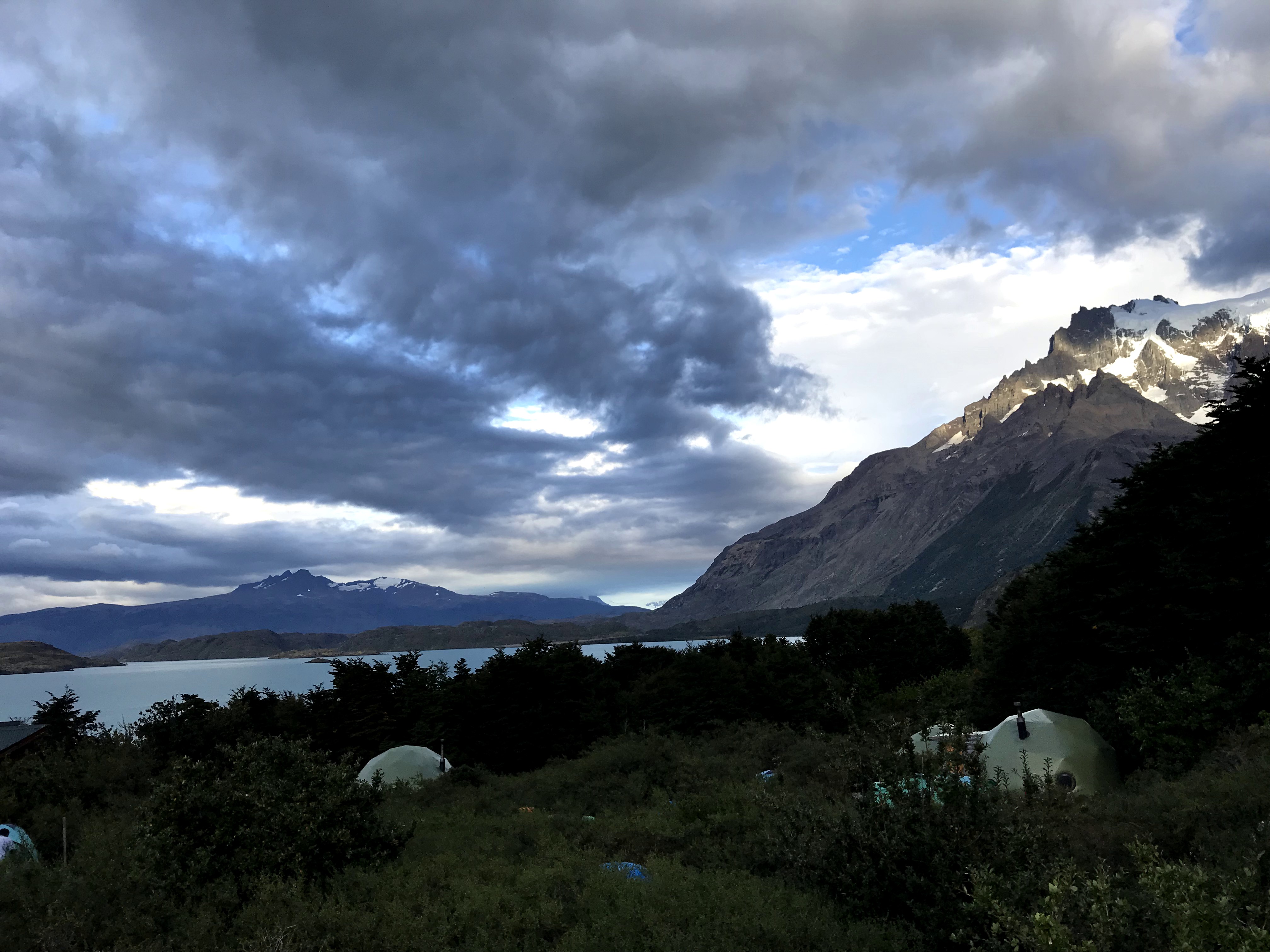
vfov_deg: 49.7
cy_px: 476
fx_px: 1027
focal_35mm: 28
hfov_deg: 63.4
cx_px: 635
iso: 20
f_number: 1.8
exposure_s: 1/731
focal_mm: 3.99
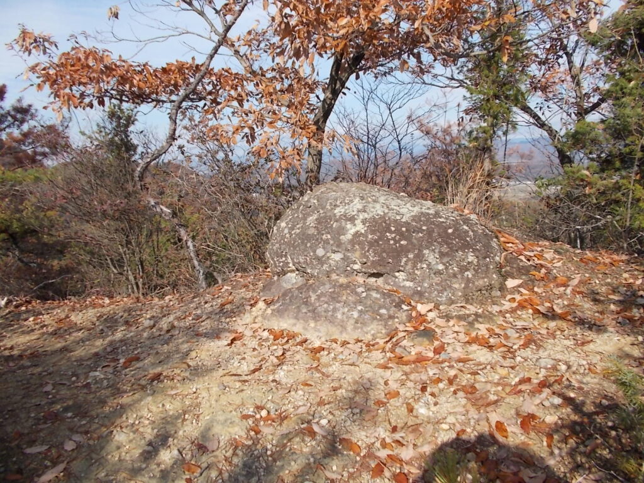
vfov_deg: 53.1
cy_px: 242
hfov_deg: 67.3
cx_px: 322
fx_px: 484
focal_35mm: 26
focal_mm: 4.6
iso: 80
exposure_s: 1/100
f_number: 8
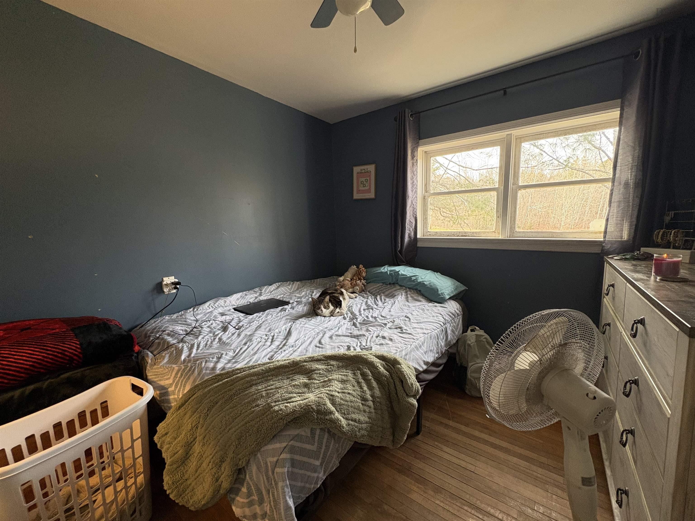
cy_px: 260
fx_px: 281
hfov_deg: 102.1
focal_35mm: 14
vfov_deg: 85.7
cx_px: 348
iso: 320
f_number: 2.2
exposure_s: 1/120
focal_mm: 2.22
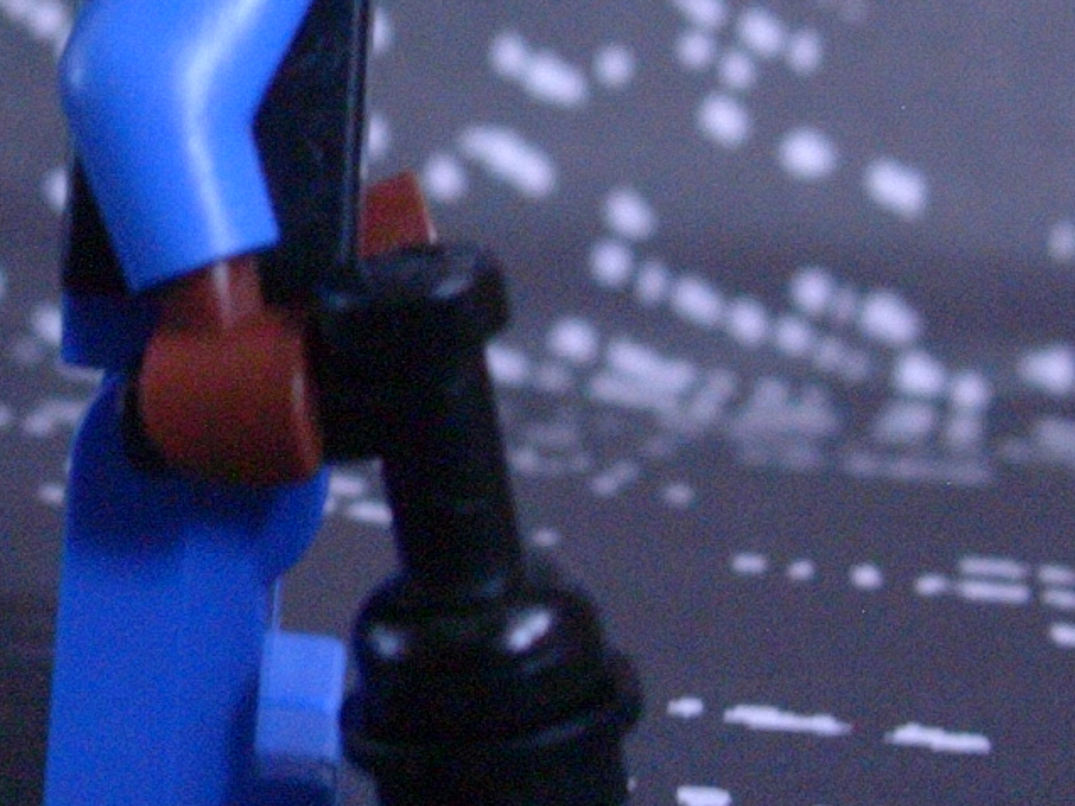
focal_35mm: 113
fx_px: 3510
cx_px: 214
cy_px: 93
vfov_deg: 13.0
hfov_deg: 17.3
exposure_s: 1/2.5
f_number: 2.9
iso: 200
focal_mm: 6.7
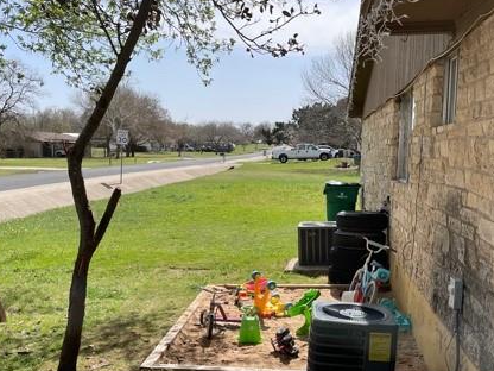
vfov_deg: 35.8
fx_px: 571
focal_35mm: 40
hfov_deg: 46.6
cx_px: 291
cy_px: 231
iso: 32
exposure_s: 1/2747
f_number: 1.6
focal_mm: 4.2
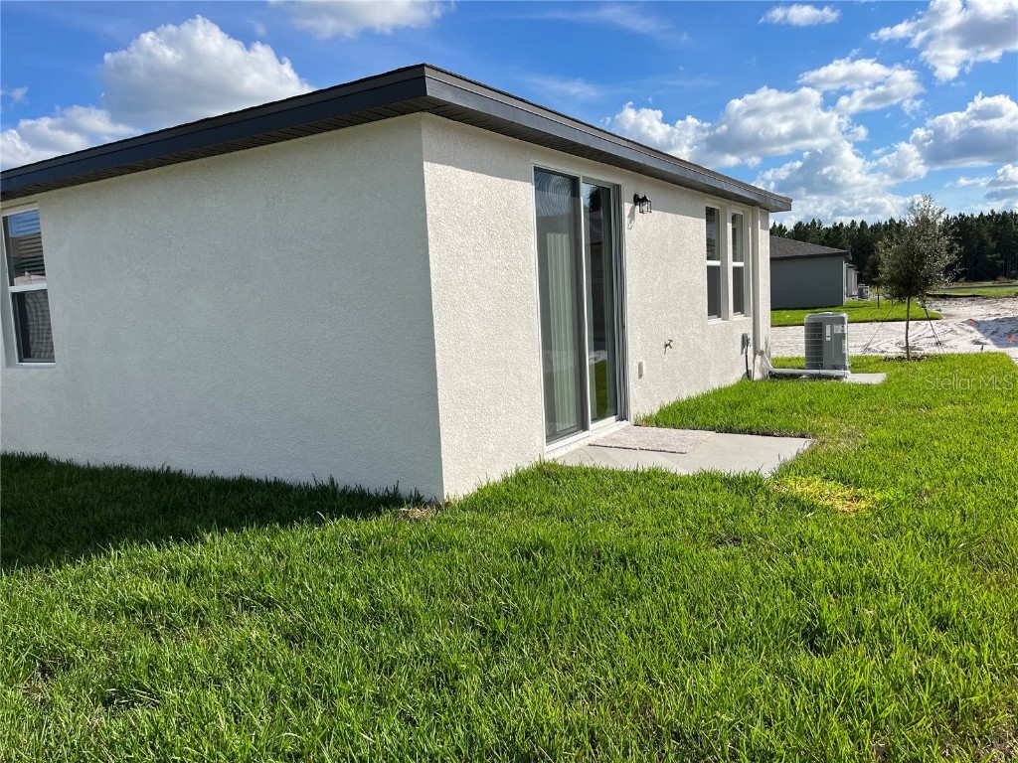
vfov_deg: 53.1
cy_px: 382
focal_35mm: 26
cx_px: 509
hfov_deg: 67.3
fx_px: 765
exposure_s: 1/5319
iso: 50
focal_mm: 5.1
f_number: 1.6
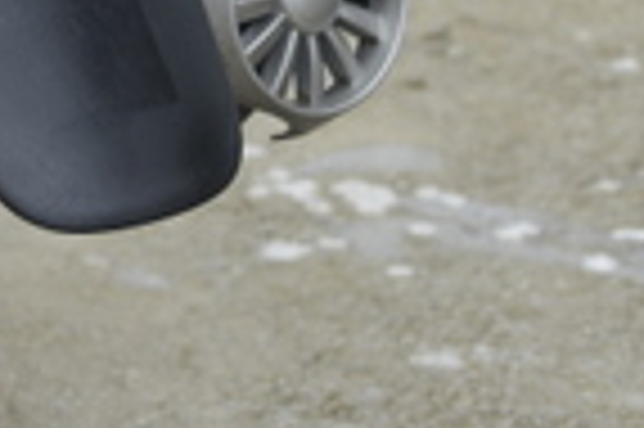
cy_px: -390
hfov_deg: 8.7
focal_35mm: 224
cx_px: -644
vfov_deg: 6.0
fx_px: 4002
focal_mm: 50
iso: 100
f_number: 5.6
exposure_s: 1/125
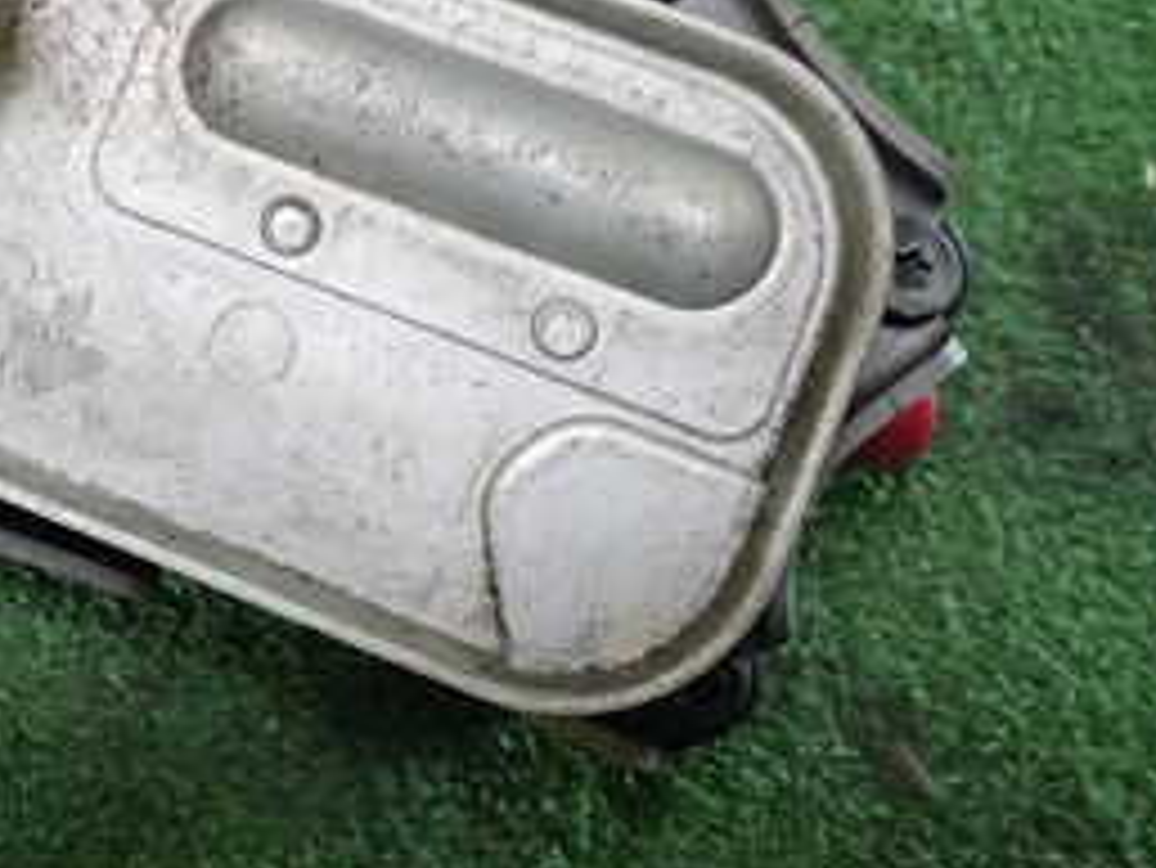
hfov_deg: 26.2
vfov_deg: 20.8
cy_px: 175
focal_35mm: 70
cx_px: -22
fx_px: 2339
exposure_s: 1/30
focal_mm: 5.4
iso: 250
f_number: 2.3
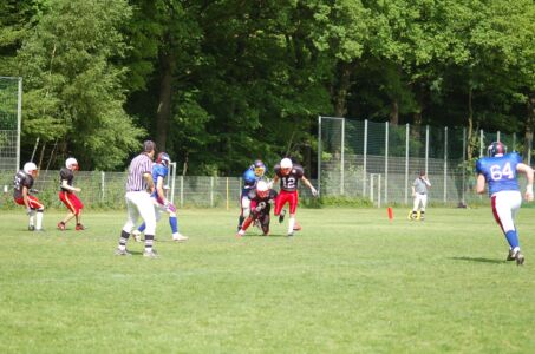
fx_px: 1557
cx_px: 268
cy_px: 177
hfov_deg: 19.5
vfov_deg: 13.0
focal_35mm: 105
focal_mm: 70
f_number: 4
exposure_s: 1/1000
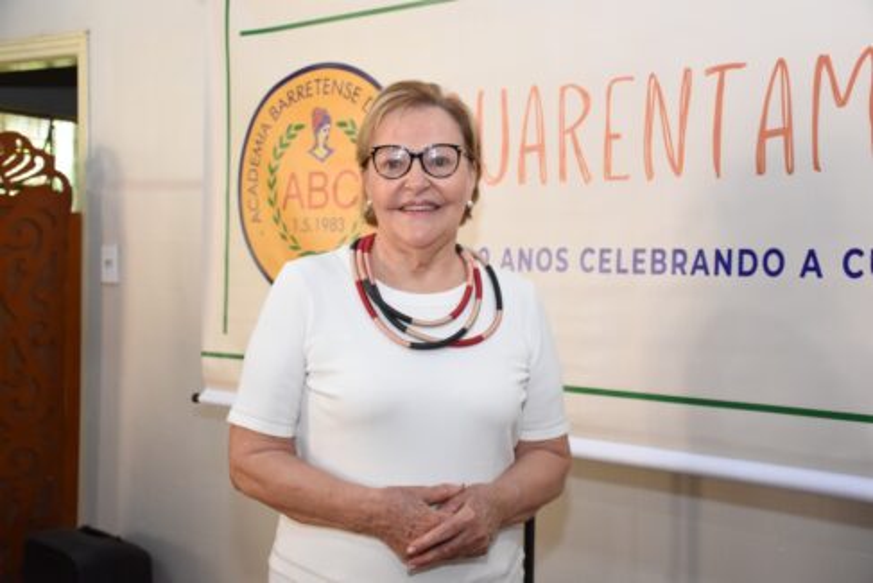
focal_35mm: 45
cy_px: 292
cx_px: 436
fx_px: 1092
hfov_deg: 43.6
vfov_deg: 29.9
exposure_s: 1/100
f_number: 4
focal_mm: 30
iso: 2000
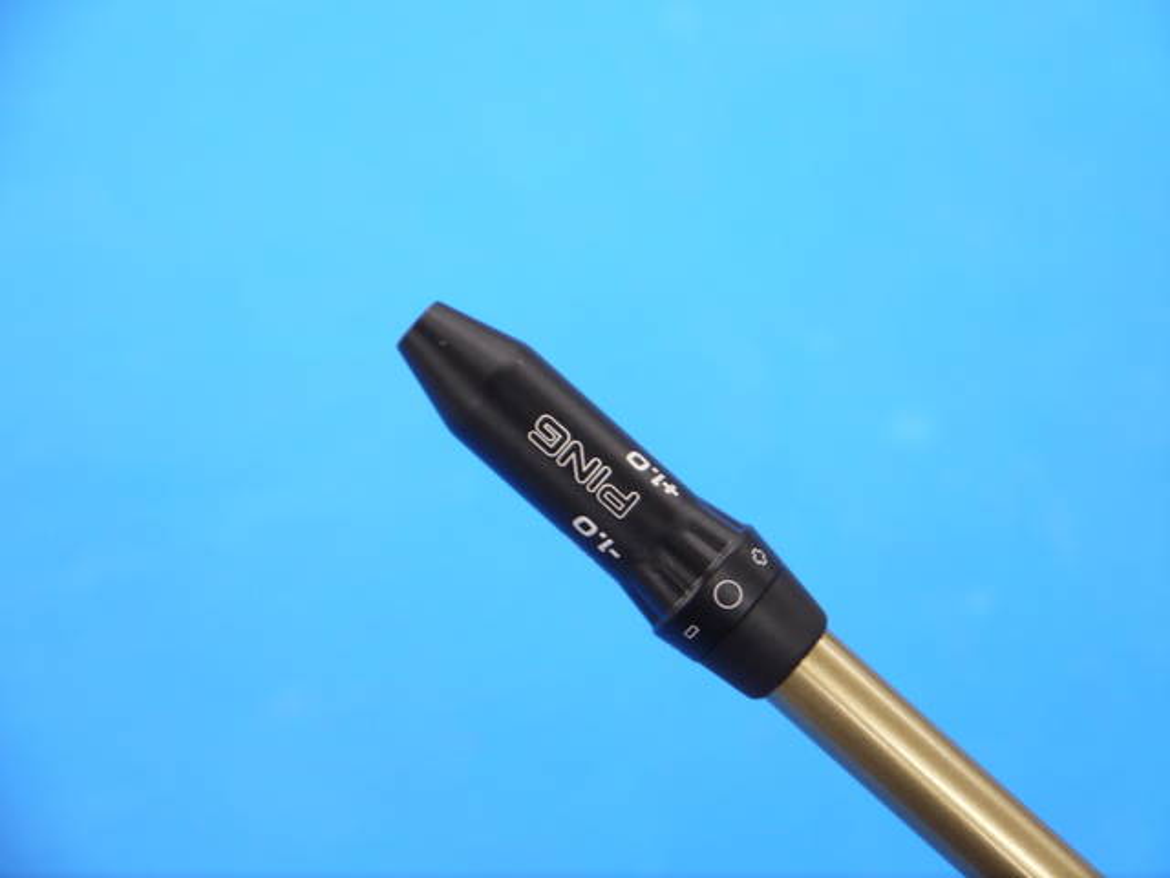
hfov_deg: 23.3
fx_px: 2839
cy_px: 439
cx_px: 585
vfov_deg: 17.6
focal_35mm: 84
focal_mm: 42
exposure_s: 1/80
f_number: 5.6
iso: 640
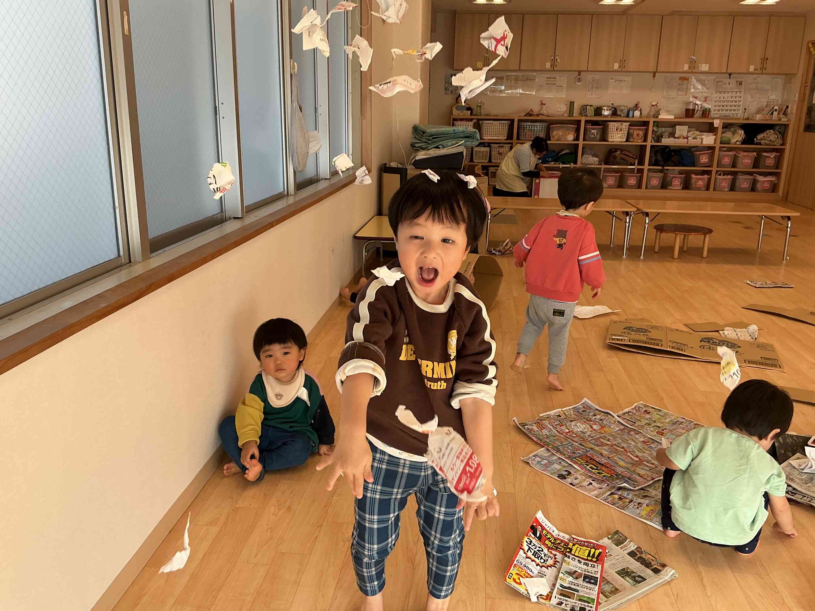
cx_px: 408
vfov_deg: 48.2
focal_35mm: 29
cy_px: 306
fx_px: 683
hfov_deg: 61.7
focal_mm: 3
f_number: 1.8
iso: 20
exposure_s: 1/206
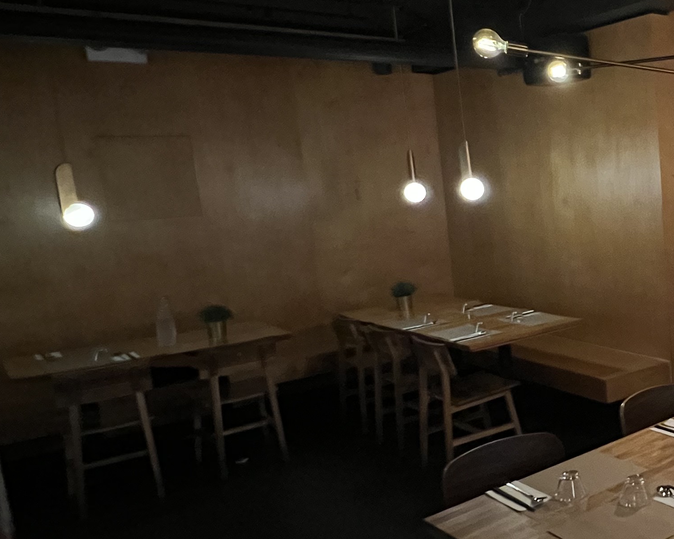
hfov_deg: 42.6
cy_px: 272
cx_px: 726
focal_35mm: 34
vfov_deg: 43.4
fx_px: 678
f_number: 1.8
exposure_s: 1/30
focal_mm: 1.57
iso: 1250
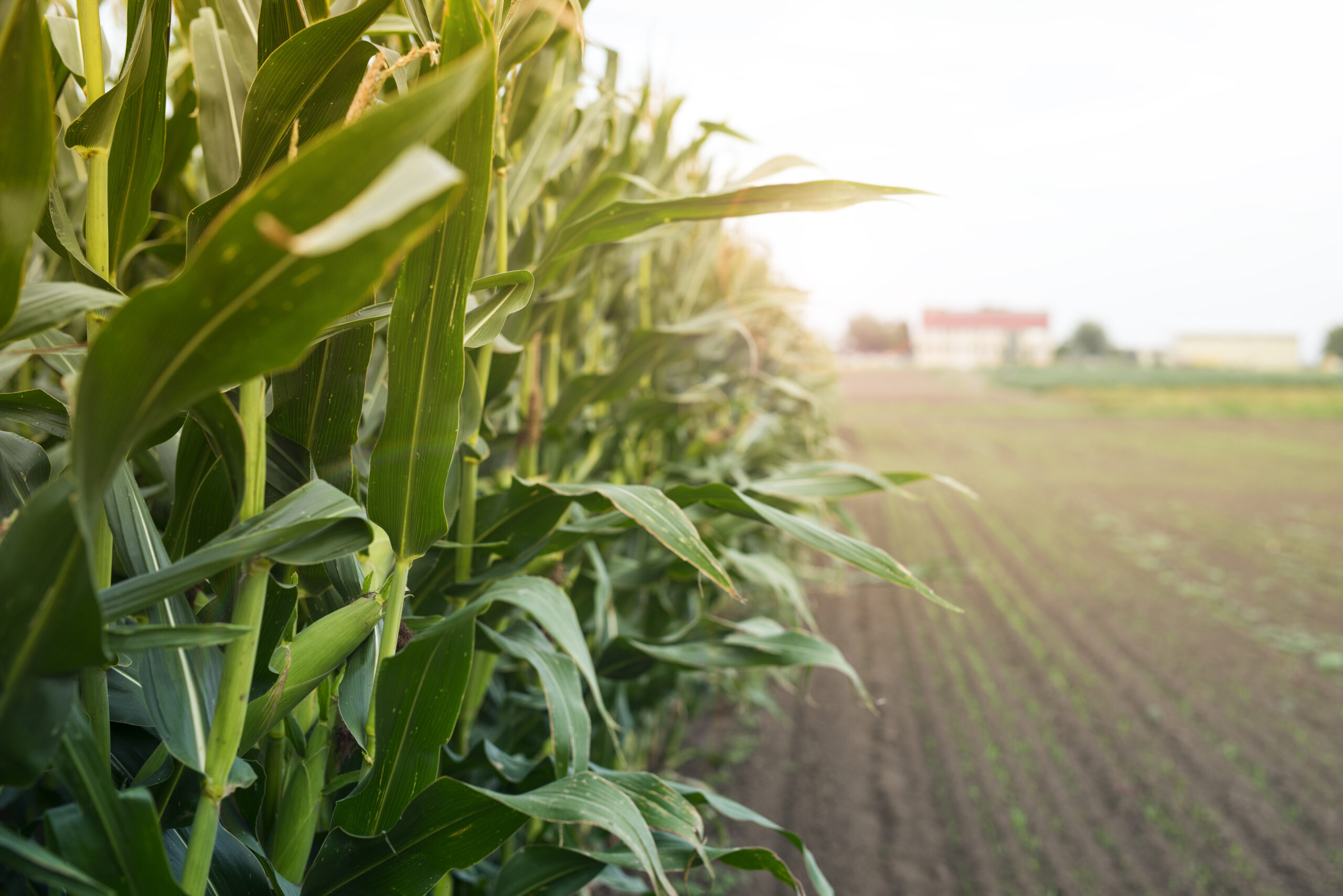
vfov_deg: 27.0
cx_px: 672
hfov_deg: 39.6
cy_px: 448
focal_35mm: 50
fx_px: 1866
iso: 250
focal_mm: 50
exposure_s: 1/640
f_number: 3.5
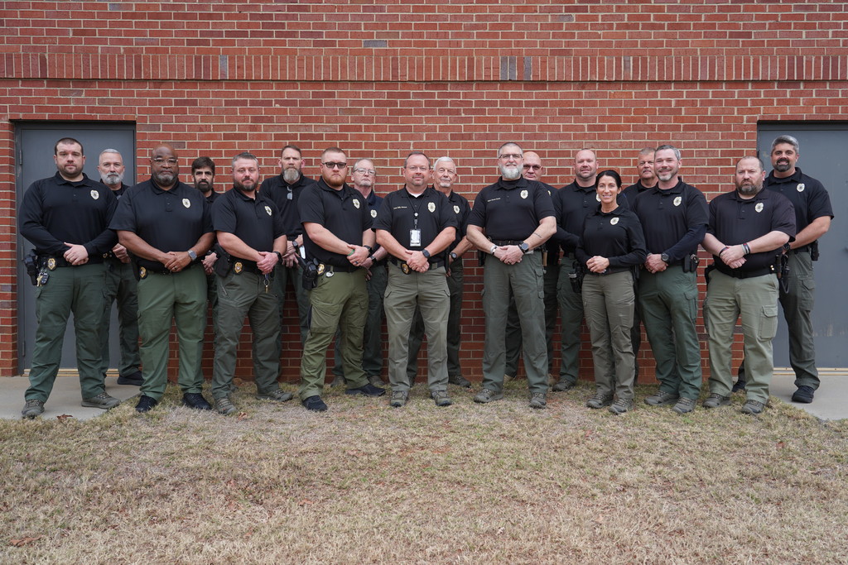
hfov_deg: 60.3
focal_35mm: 31
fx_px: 730
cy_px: 282
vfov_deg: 42.3
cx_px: 424
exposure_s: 1/160
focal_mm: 31
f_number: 4
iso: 200
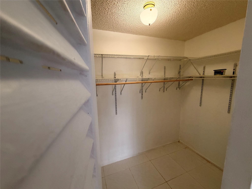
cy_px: 94
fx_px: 102
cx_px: 126
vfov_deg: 85.7
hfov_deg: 102.1
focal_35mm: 14
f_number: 2.2
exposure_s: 1/60
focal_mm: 2.22
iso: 200
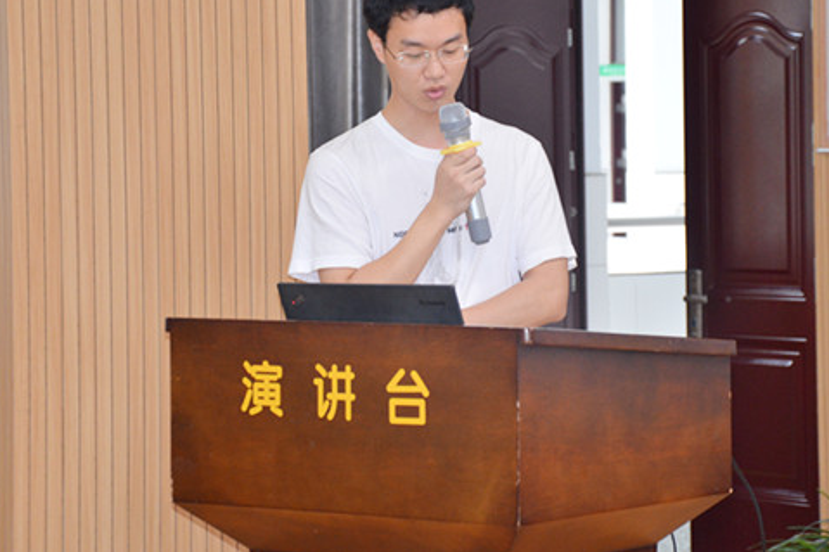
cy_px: 200
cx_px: 497
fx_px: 3131
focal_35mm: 136
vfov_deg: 10.1
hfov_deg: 15.1
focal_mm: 70
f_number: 5.3
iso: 1000
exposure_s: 1/60
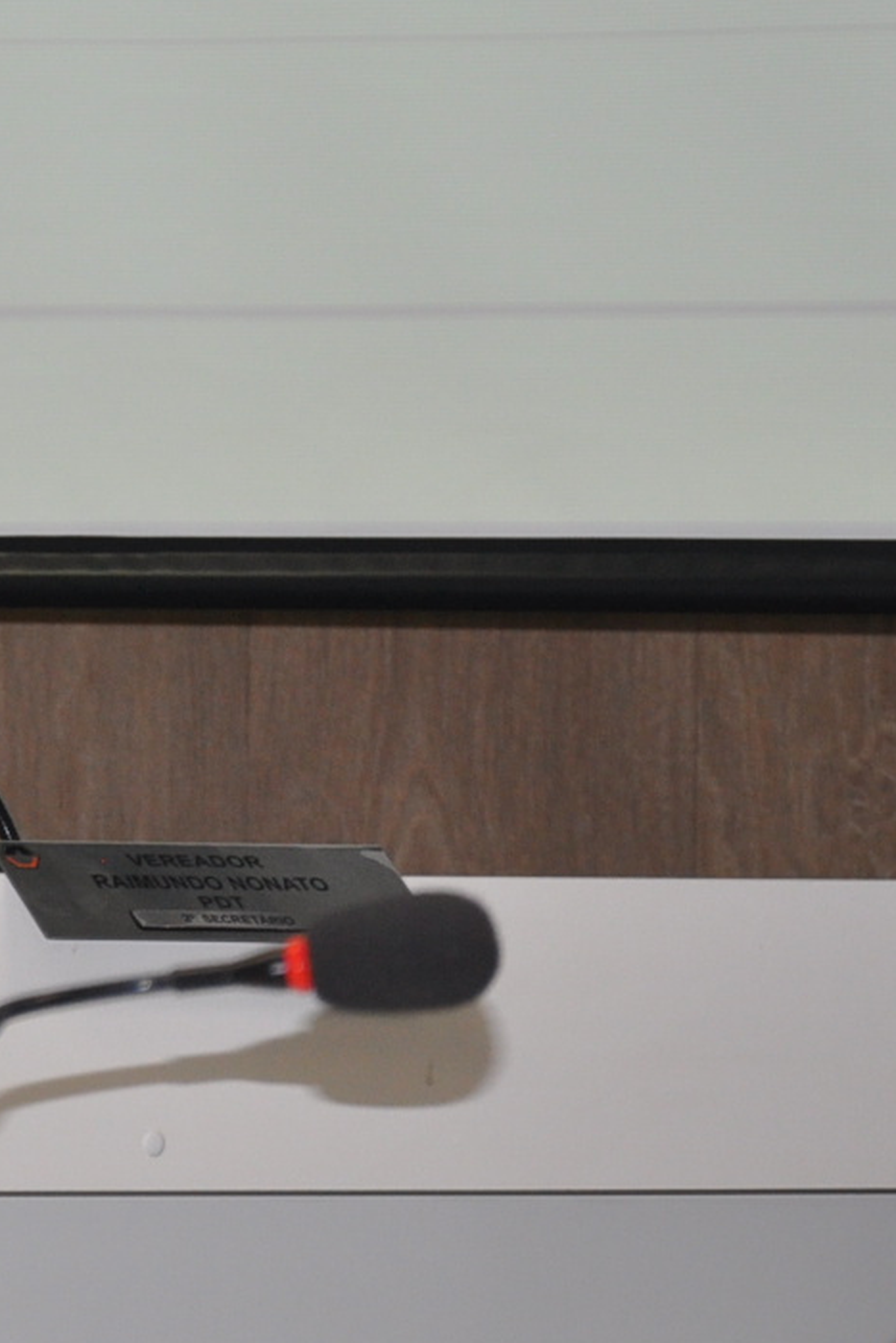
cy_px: 244
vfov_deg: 5.6
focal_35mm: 367
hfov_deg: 3.7
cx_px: -727
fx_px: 13693
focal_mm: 80
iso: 500
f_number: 5.3
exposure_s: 1/60
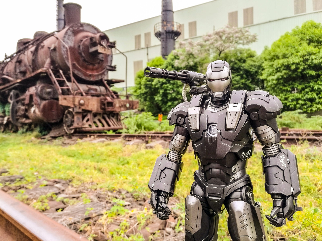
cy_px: 120
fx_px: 251
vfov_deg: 51.4
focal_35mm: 27
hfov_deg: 65.3
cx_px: 161
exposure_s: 1/176
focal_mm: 4.04
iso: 50
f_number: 2
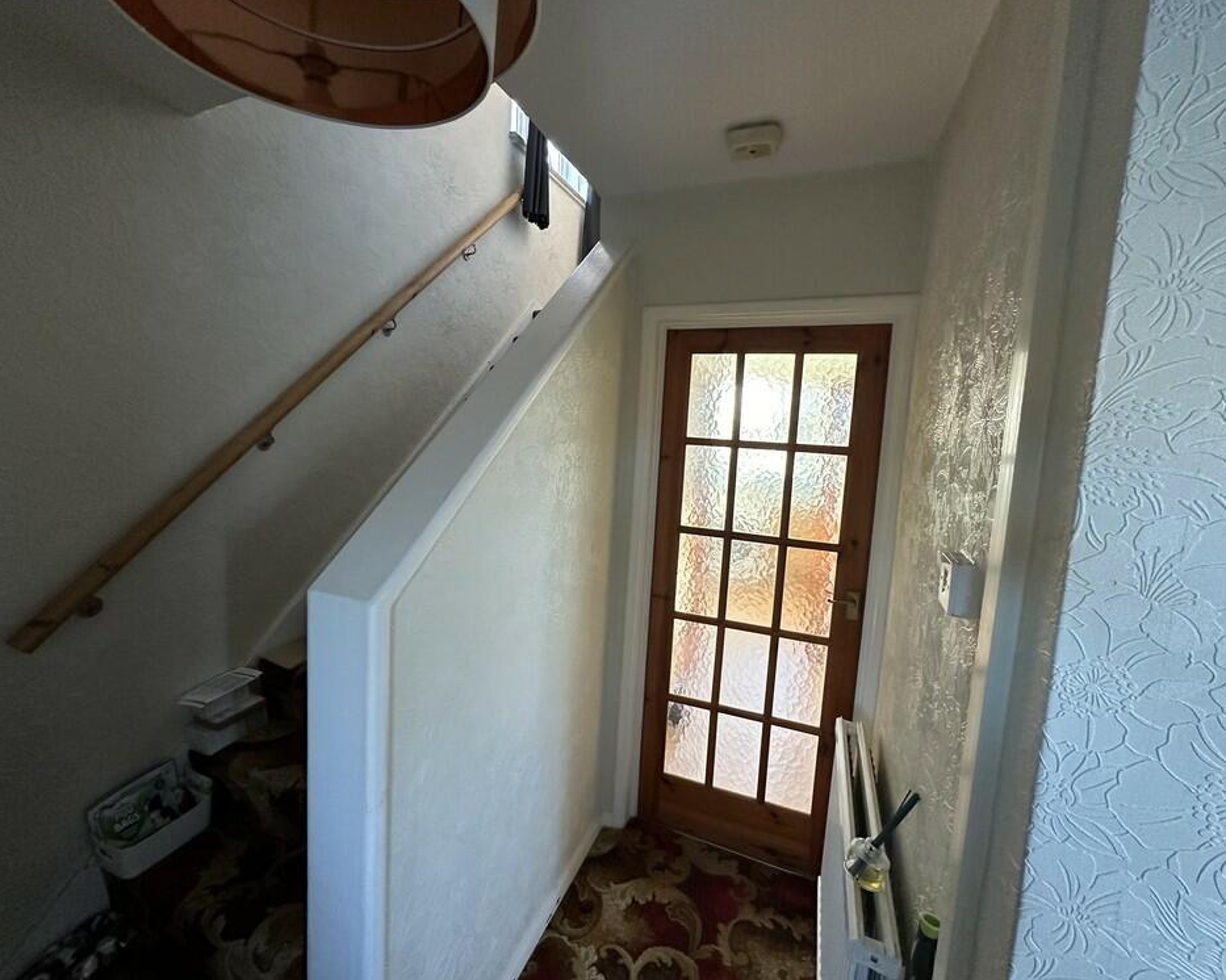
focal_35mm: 15
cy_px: 477
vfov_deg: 84.0
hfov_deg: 96.7
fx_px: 544
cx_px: 581
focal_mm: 2.22
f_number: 2.2
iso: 320
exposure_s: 1/71
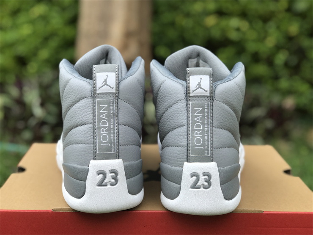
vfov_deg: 25.7
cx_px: 156
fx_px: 515
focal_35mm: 57
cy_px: 118
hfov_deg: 33.8
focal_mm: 6.6
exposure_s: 1/159
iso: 20
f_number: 2.8
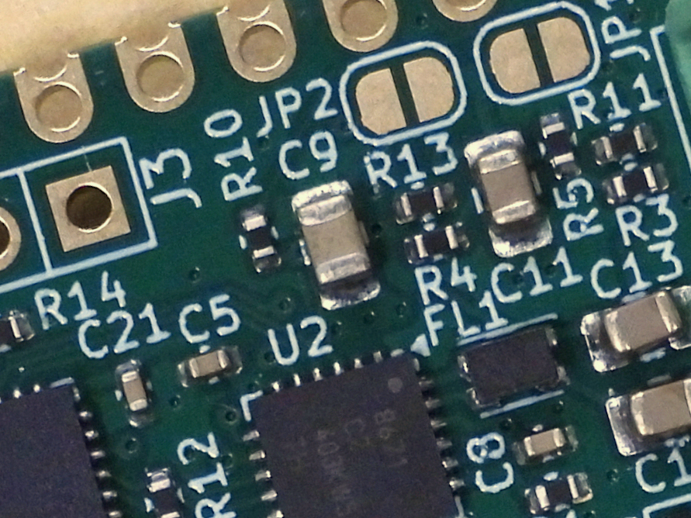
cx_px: 382
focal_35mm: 165
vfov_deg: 9.0
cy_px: 150
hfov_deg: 12.0
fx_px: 3293
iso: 400
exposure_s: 1/80
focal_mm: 18.7
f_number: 4
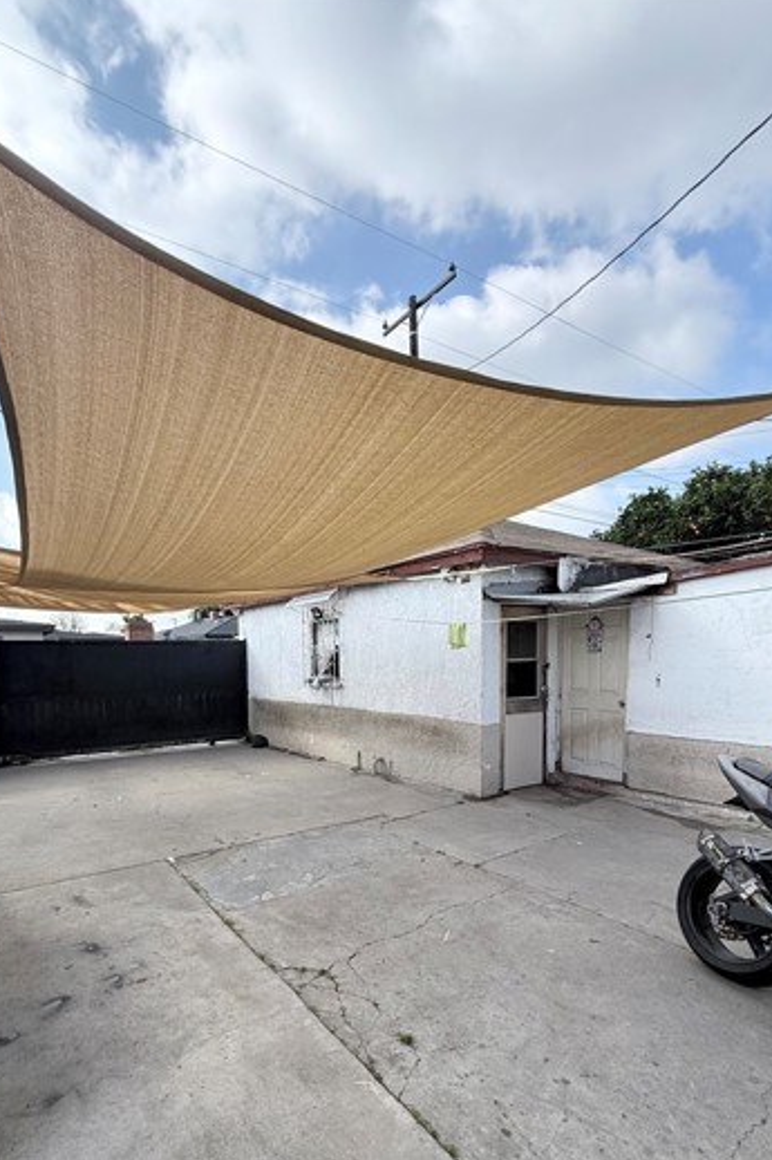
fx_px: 579
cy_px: 703
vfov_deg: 88.7
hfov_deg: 67.0
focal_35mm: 18
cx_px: 327
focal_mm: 2.22
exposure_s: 1/853
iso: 50
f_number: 2.2
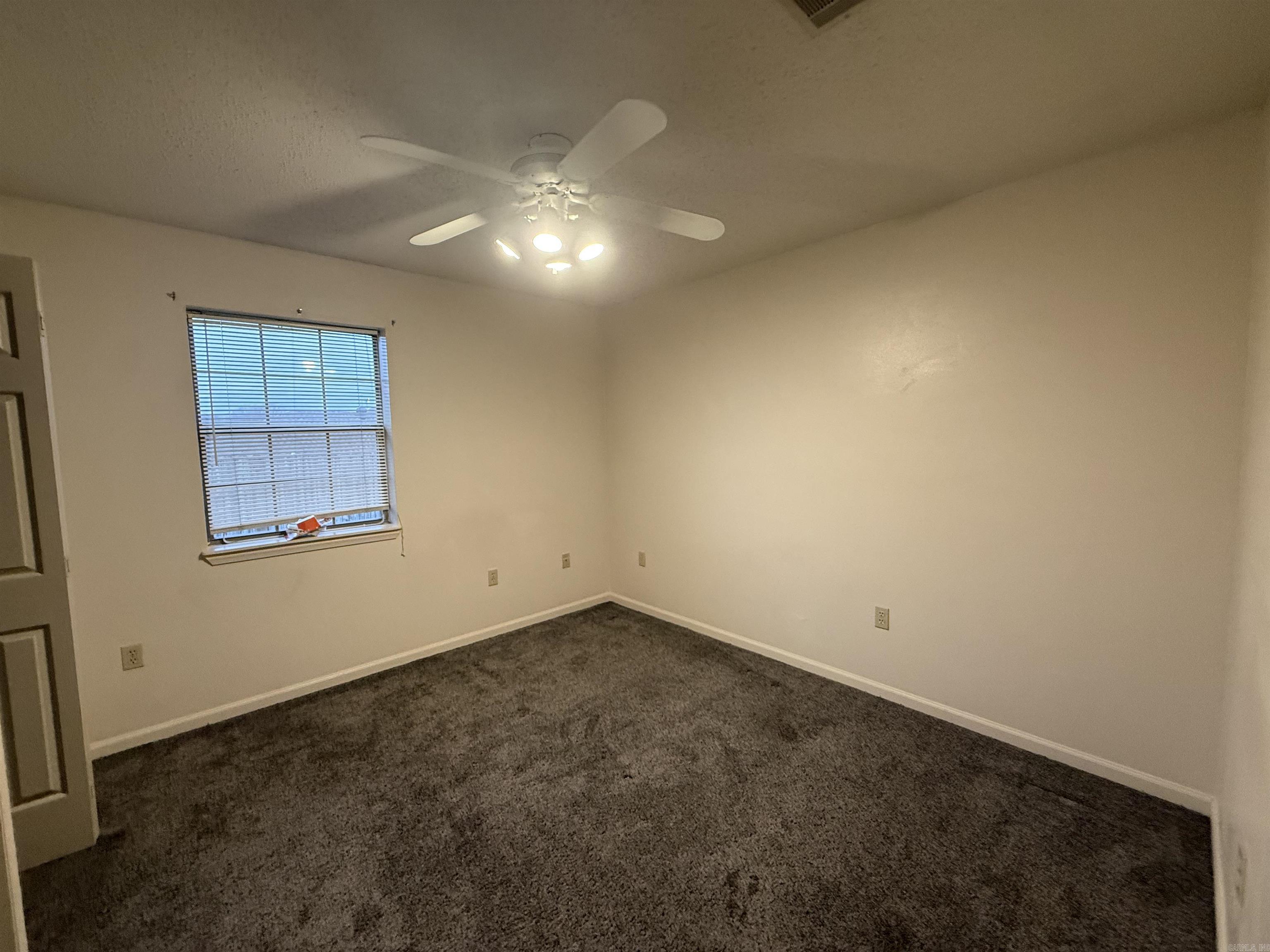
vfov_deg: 85.7
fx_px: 514
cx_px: 635
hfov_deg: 102.1
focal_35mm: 14
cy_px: 476
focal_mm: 2.22
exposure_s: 1/60
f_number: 2.2
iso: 320
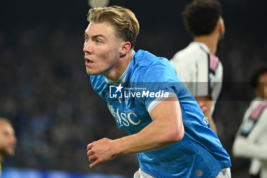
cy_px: 89
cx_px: 134
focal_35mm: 400
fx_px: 2966
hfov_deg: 5.2
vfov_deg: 3.4
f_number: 4.5
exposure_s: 1/1000
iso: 4000
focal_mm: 400
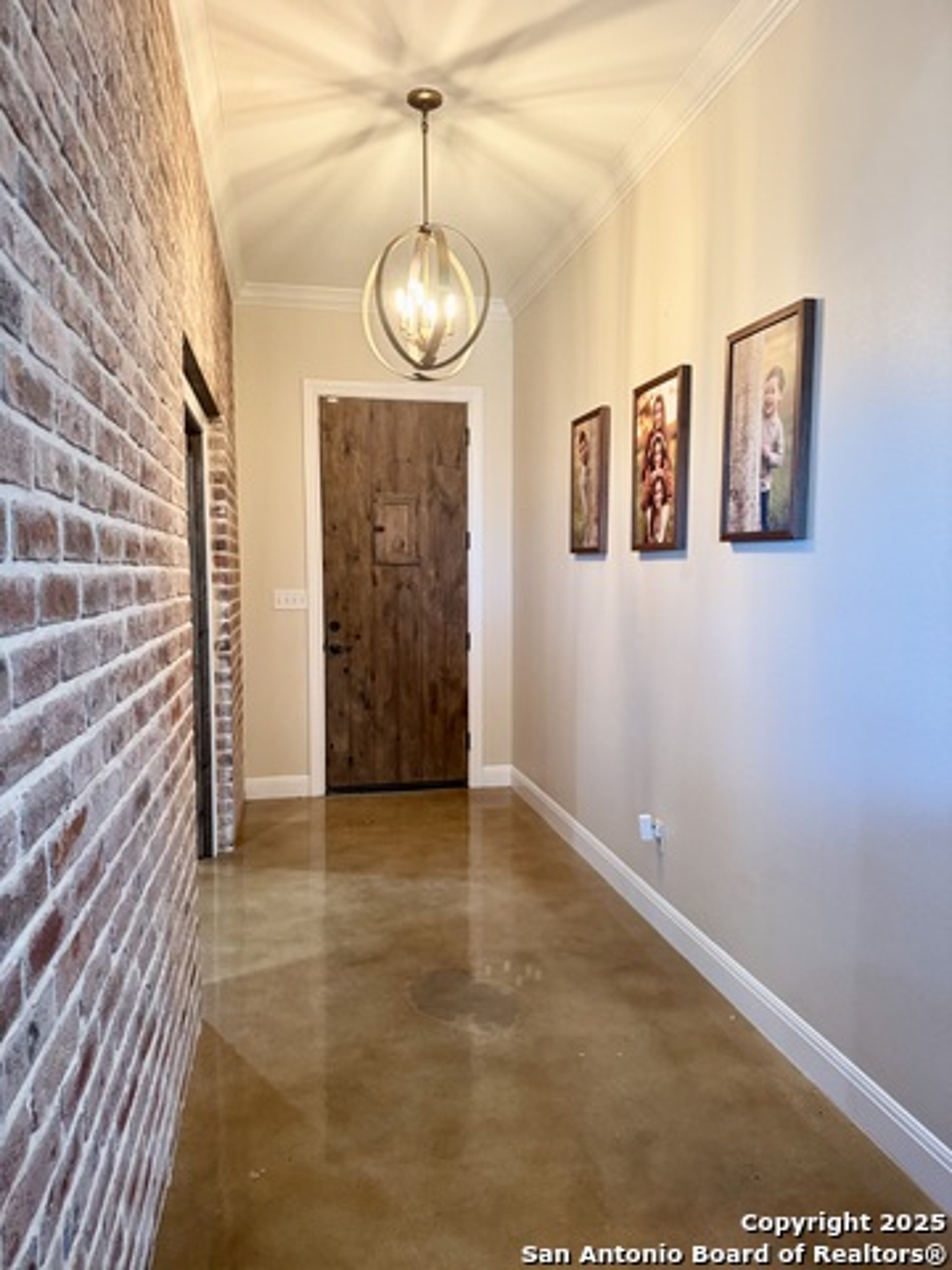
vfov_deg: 71.6
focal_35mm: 24
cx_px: 476
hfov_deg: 56.8
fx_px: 880
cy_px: 635
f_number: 1.78
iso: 320
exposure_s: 1/60
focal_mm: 6.76
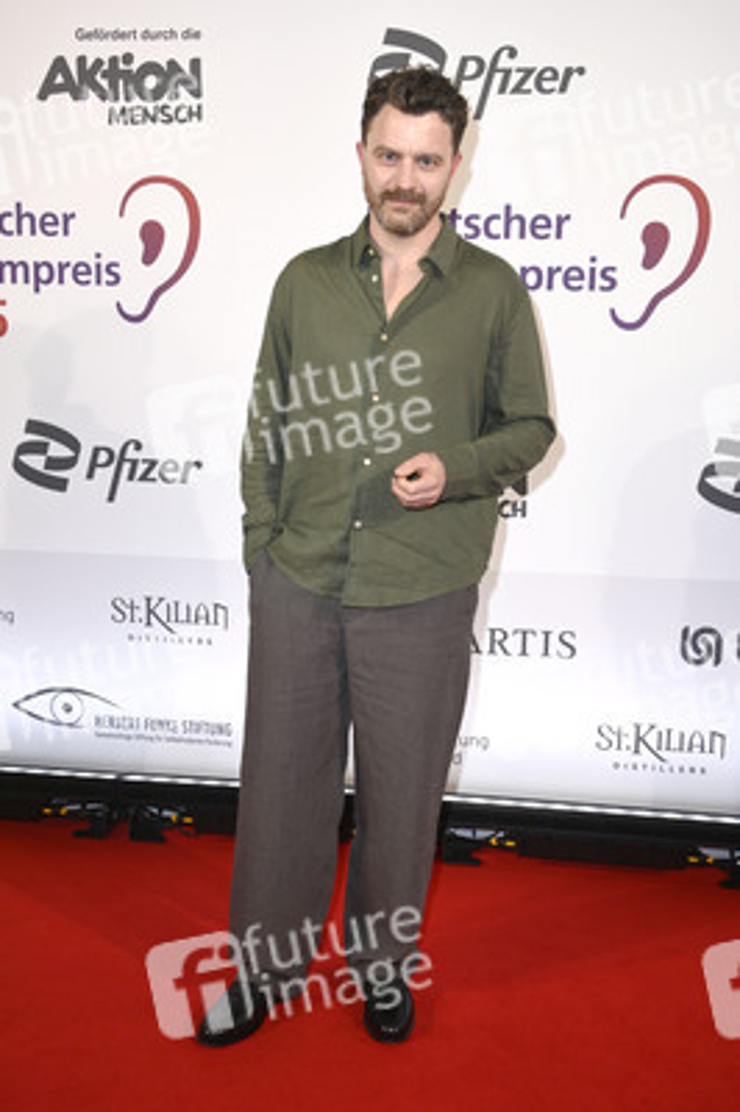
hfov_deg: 36.8
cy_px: 556
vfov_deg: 53.2
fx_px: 1112
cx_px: 370
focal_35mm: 36
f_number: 5.6
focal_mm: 36
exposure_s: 1/250
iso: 800
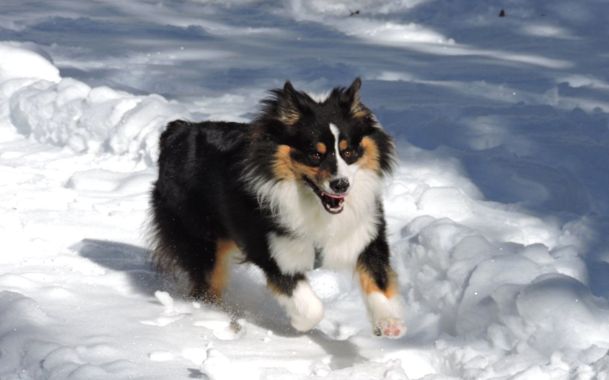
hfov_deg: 13.9
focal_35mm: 150
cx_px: 298
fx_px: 2489
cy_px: 232
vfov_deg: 8.7
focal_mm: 24.1
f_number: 4.3
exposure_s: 1/800
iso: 100
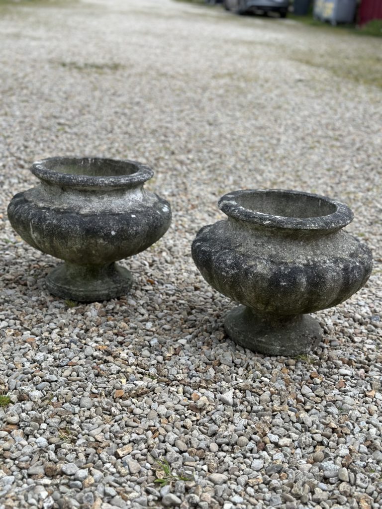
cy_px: 254
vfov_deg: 39.7
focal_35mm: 48
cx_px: 191
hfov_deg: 30.3
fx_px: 706
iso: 80
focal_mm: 6.86
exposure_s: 1/903
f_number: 1.78
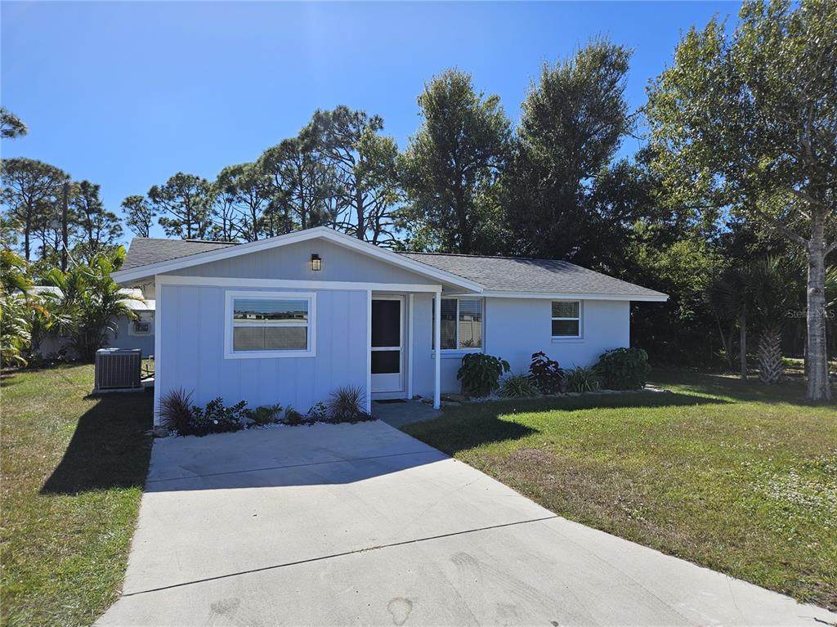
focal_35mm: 23
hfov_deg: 74.0
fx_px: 556
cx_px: 418
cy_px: 314
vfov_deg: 58.8
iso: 25
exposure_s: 1/2043
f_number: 1.8
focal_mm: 5.4
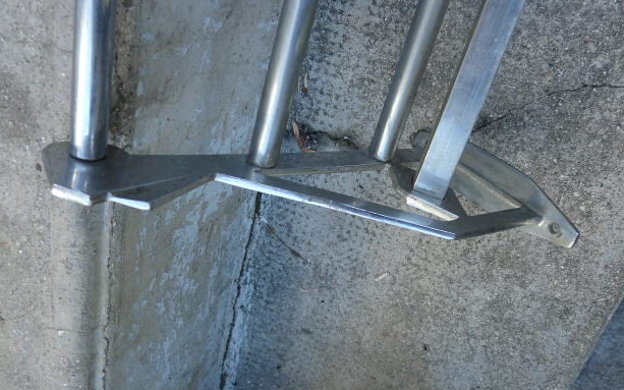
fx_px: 527
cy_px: 175
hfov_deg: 61.2
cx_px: 302
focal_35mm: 31
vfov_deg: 40.5
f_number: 2.8
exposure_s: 1/80
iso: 100
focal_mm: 4.6
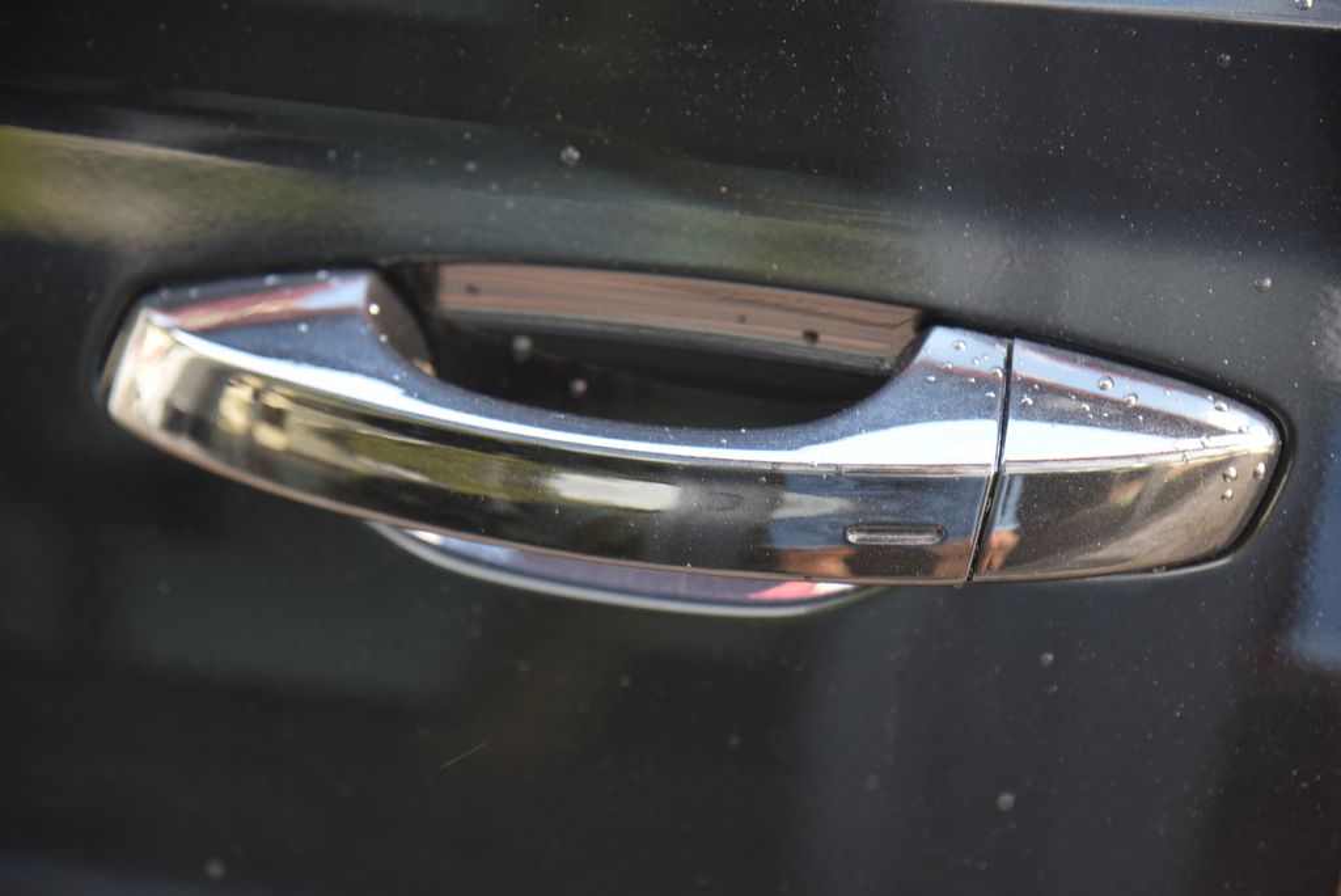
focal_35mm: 120
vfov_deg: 11.4
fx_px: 4472
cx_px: 670
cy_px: 448
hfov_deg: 17.1
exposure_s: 1/20
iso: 500
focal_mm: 120
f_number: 4
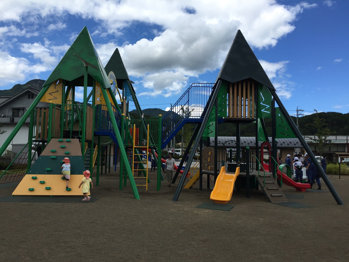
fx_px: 292
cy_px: 131
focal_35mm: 29
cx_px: 174
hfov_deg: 61.7
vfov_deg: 48.2
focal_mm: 4.15
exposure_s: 1/1647
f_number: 2.2
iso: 32
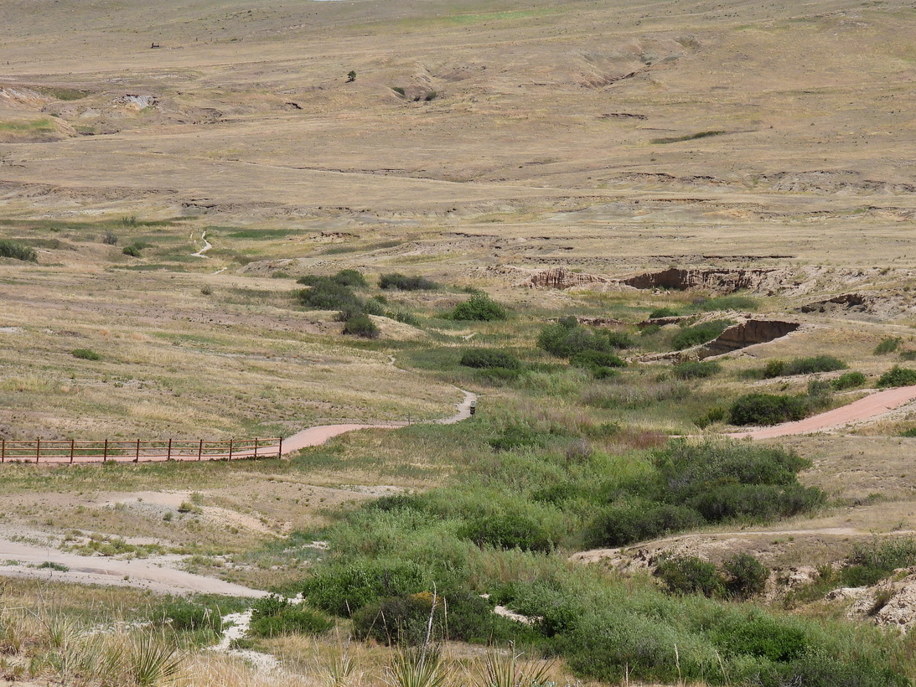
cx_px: 504
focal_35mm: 123
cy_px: 349
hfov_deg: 16.0
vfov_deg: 12.1
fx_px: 3255
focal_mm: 18.7
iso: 100
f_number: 4
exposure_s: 1/1250
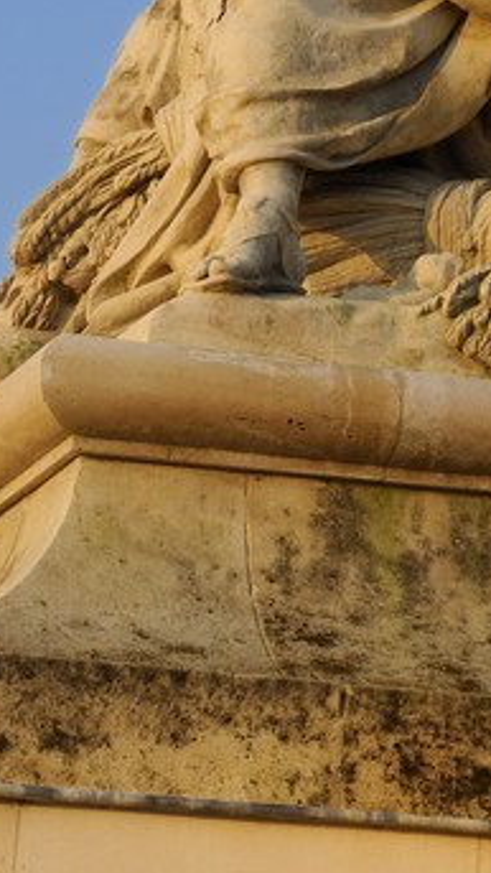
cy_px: -132
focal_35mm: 283
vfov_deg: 7.6
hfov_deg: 4.1
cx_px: 1631
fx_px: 6549
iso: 100
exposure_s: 1/100
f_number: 8
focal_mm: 58
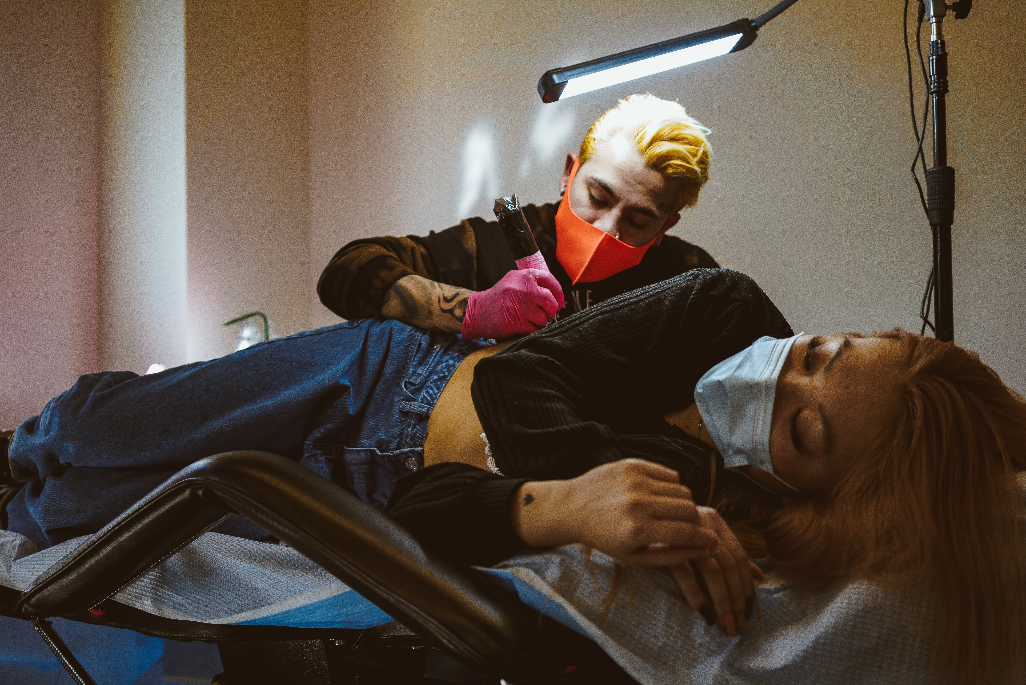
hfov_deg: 54.4
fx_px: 998
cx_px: 513
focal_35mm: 35
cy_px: 342
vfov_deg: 37.9
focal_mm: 35
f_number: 2.8
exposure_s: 1/400
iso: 1000
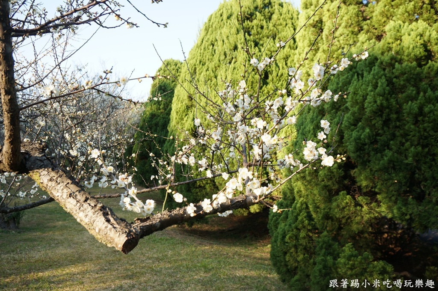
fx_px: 401
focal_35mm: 33
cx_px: 219
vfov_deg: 39.9
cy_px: 146
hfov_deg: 57.3
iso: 100
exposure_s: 1/80
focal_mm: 22
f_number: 5.6
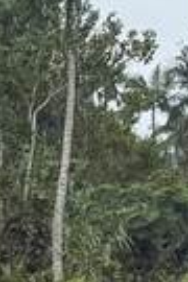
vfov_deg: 8.5
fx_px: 1856
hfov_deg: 5.8
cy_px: 418
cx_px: 15
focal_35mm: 237
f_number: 1.78
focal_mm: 6.76
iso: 80
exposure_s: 1/2000
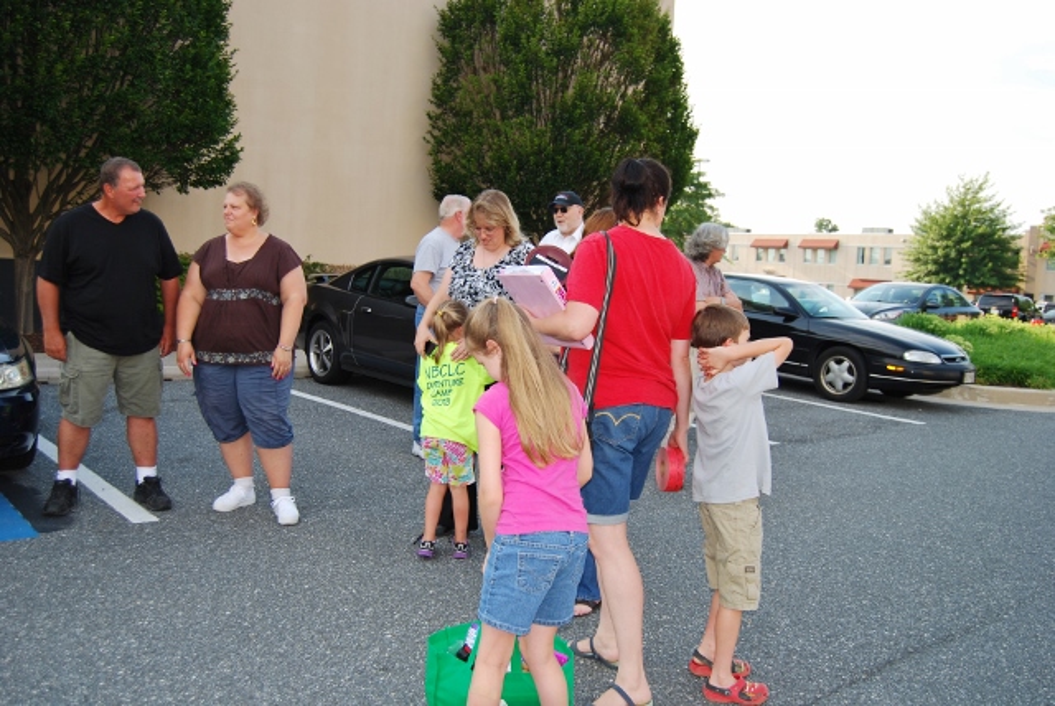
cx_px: 528
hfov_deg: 57.2
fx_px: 968
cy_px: 353
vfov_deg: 40.0
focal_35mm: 33
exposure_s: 1/200
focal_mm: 22
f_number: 4
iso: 100
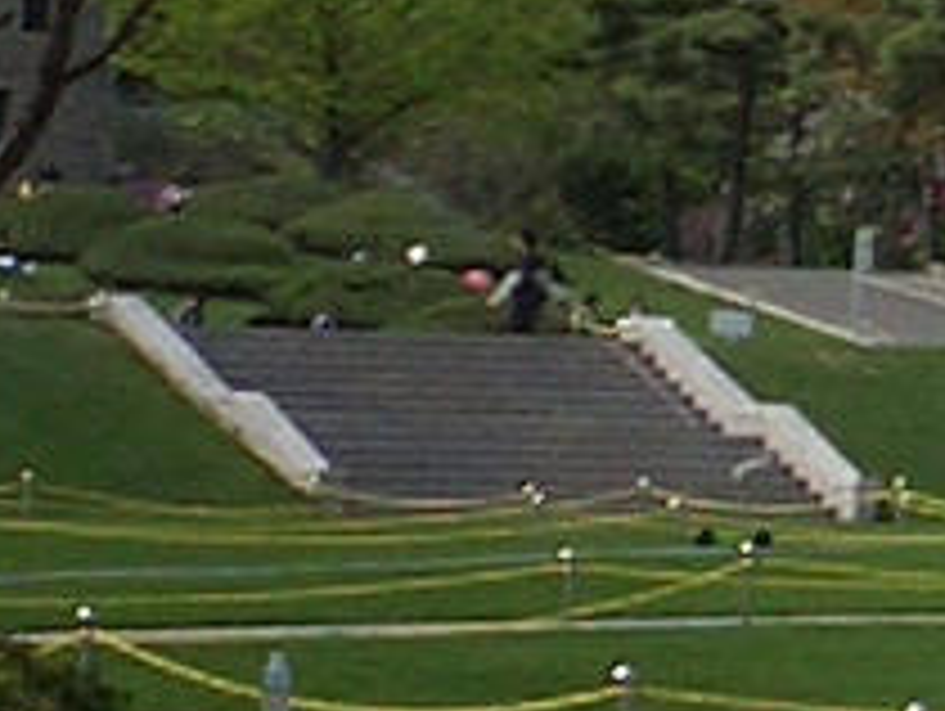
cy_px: 122
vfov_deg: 6.6
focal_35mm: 225
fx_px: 6149
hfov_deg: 7.8
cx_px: 2718
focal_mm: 5.6
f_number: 3.5
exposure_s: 1/1000
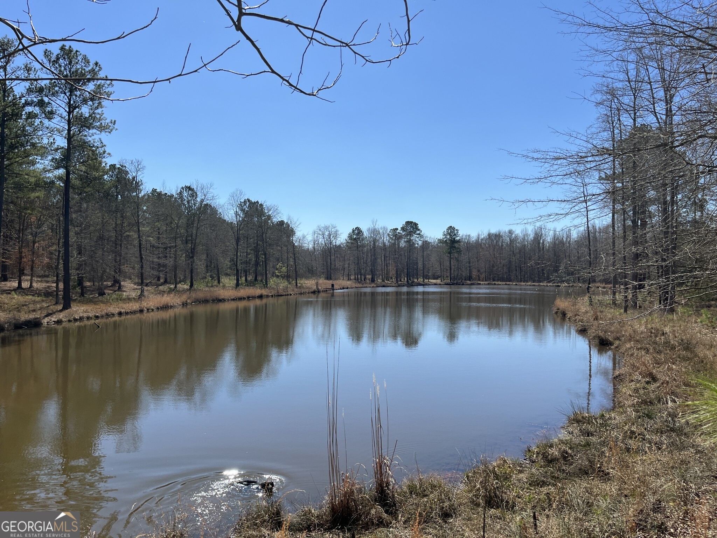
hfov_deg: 67.3
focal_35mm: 26
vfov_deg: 53.1
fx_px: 539
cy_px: 269
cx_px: 358
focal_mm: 5.1
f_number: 1.6
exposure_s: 1/5076
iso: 50
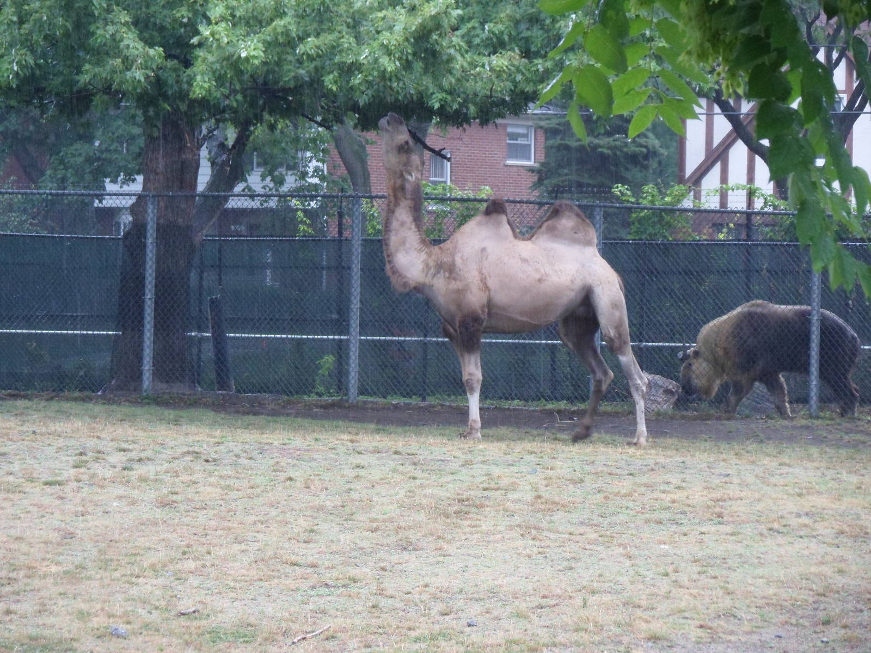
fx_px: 4076
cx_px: 436
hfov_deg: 12.2
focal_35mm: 162
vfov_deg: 9.2
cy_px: 326
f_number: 5.5
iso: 320
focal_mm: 28.7
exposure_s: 1/60
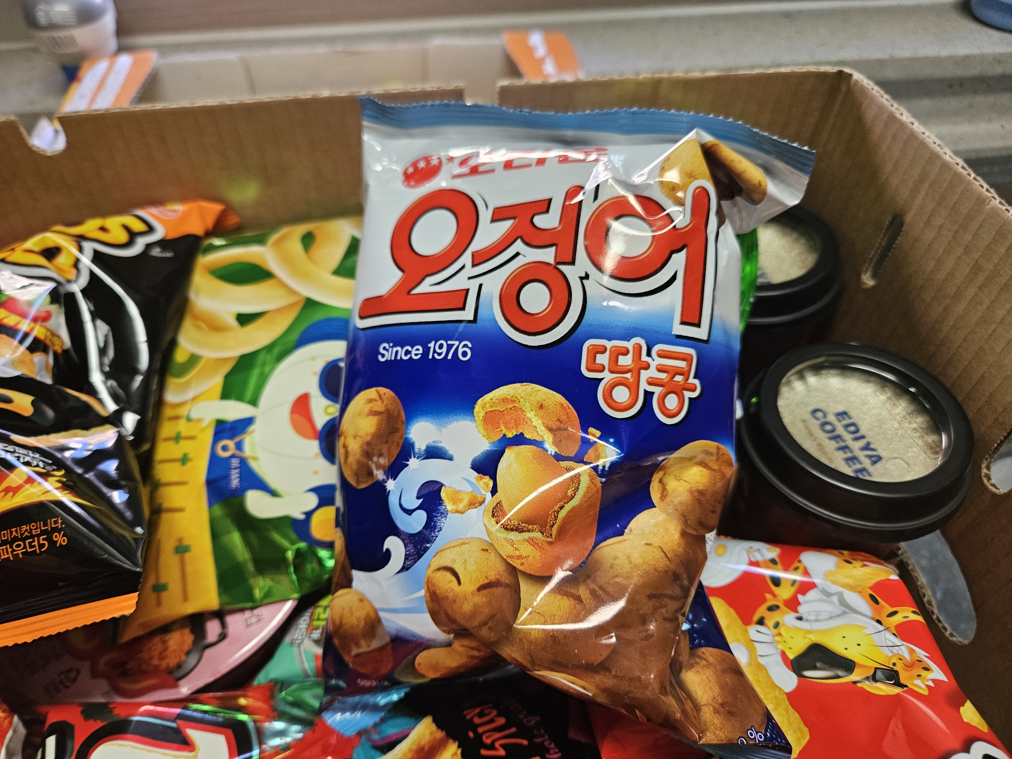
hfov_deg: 73.9
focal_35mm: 23
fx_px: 672
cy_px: 380
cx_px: 506
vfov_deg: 58.9
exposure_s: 1/120
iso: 250
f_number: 1.8
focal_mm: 5.4
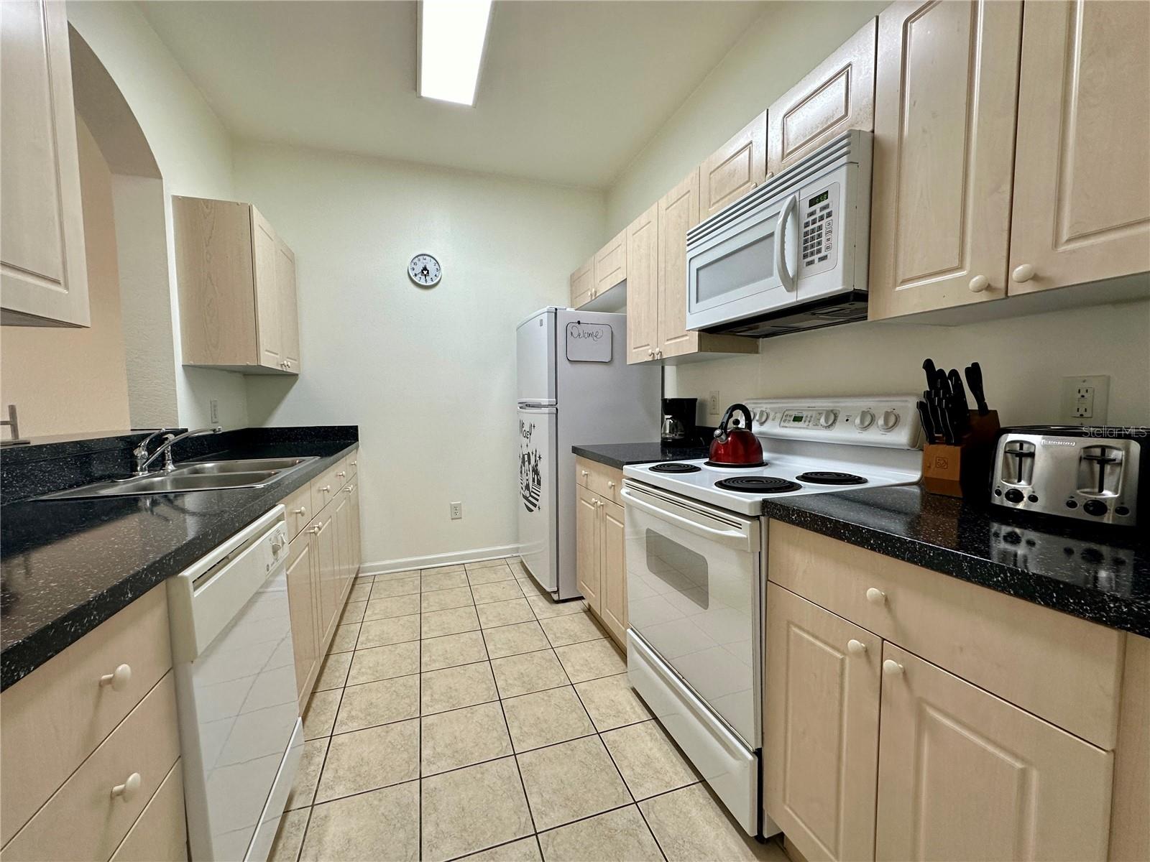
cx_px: 575
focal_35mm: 14
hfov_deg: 102.1
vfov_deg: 85.7
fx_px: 465
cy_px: 431
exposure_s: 1/120
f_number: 2.2
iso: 160
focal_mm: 2.22
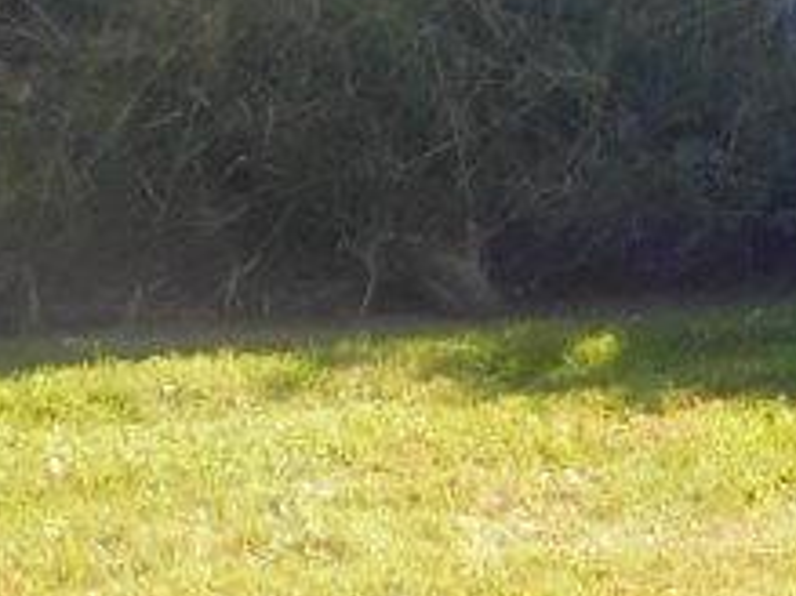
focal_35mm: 219
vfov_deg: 6.5
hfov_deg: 8.6
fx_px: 5033
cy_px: -829
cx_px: 1494
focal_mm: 5.3
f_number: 3.2
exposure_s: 1/320
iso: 125
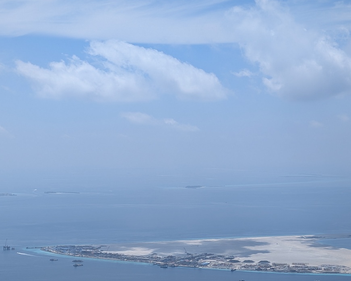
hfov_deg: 27.1
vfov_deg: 21.8
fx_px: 727
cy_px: 182
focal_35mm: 70
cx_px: 160
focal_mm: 6.9
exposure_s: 1/2331
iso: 22
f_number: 1.68
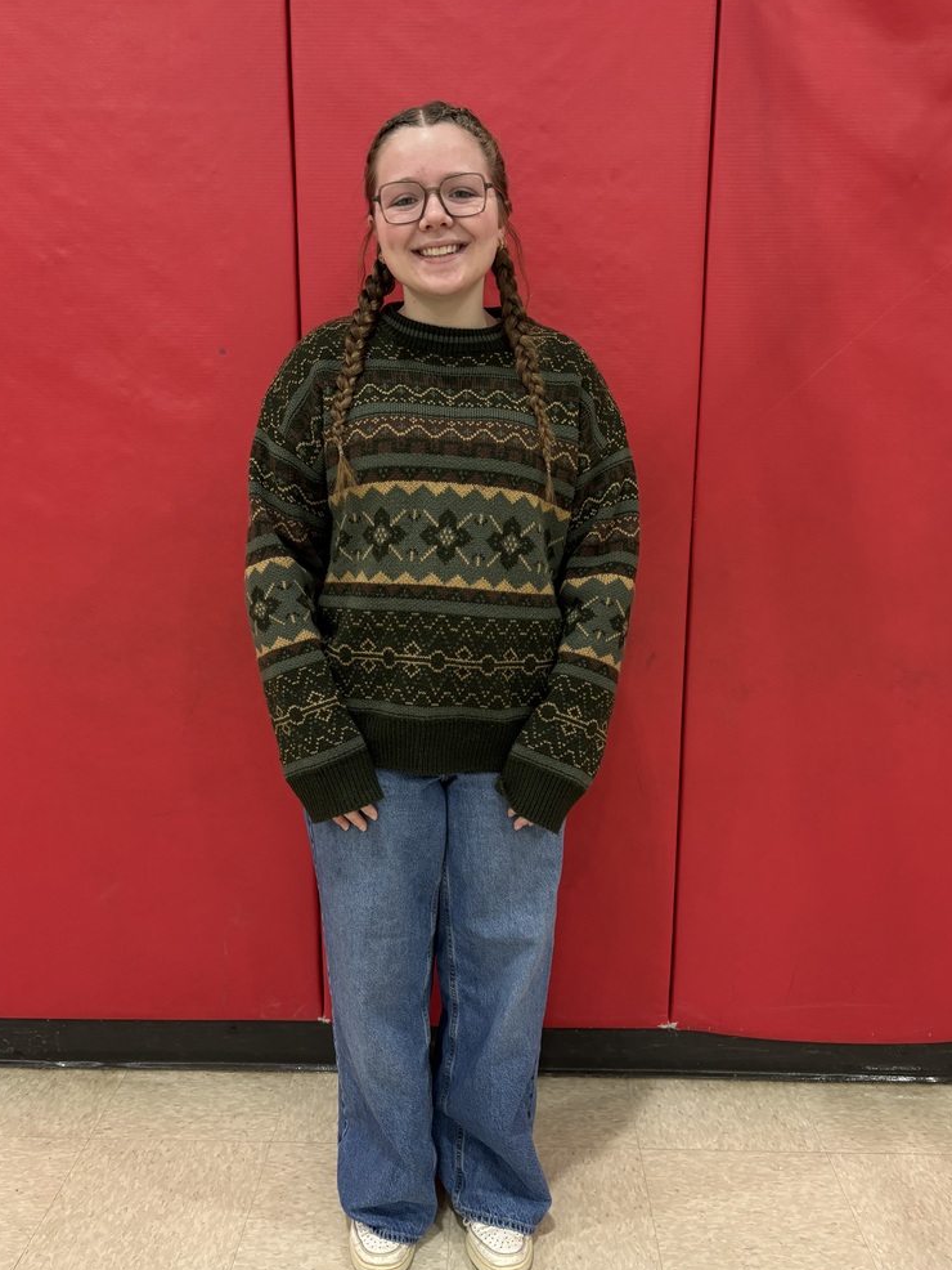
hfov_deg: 51.4
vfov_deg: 65.3
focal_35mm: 27
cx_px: 481
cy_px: 625
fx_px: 990
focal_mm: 5.96
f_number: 1.6
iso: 160
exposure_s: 1/60
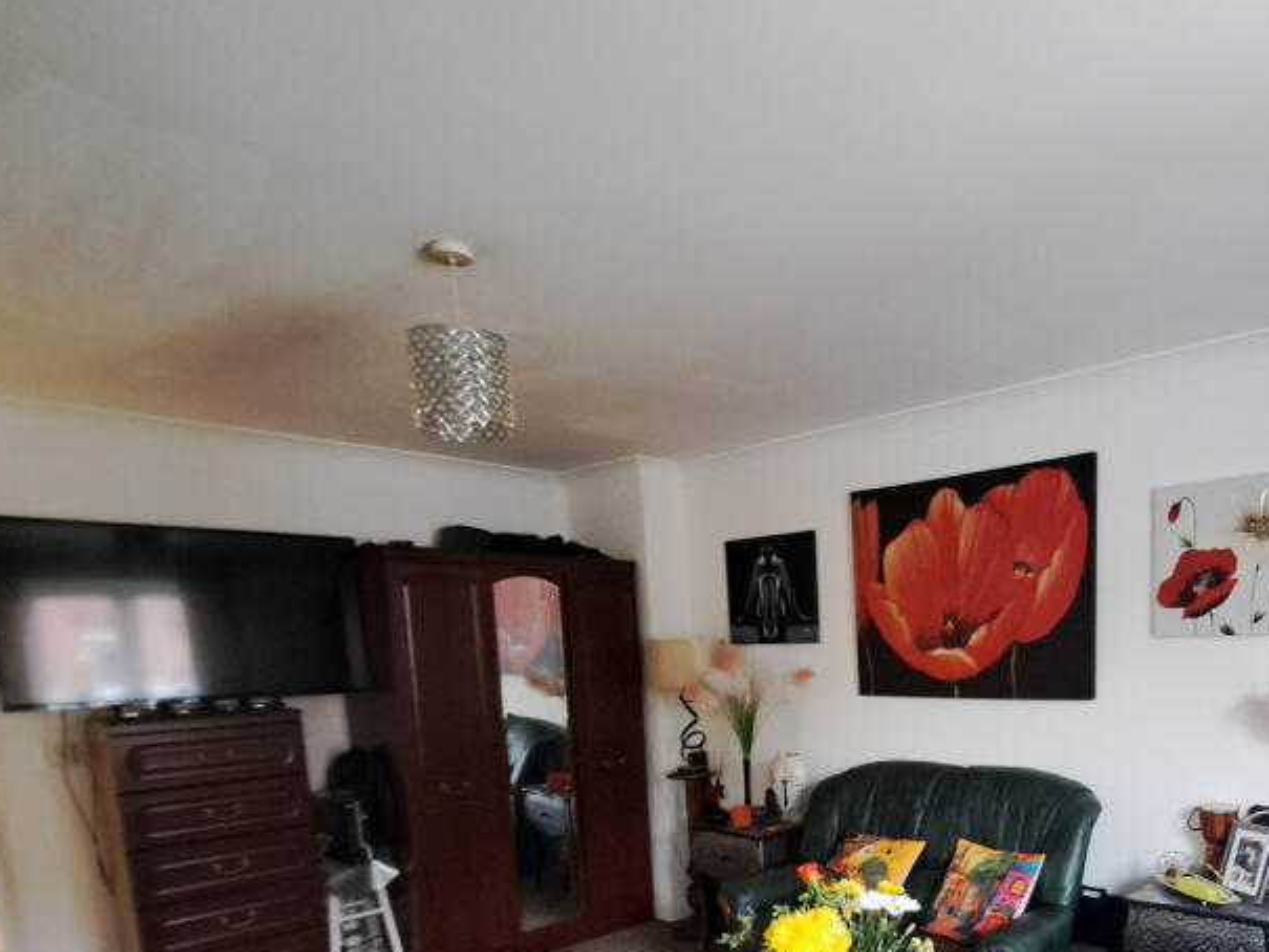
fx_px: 807
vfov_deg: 57.0
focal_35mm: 22
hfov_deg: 72.4
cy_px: 749
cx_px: 912
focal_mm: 1.74
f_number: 2.2
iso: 640
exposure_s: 1/20
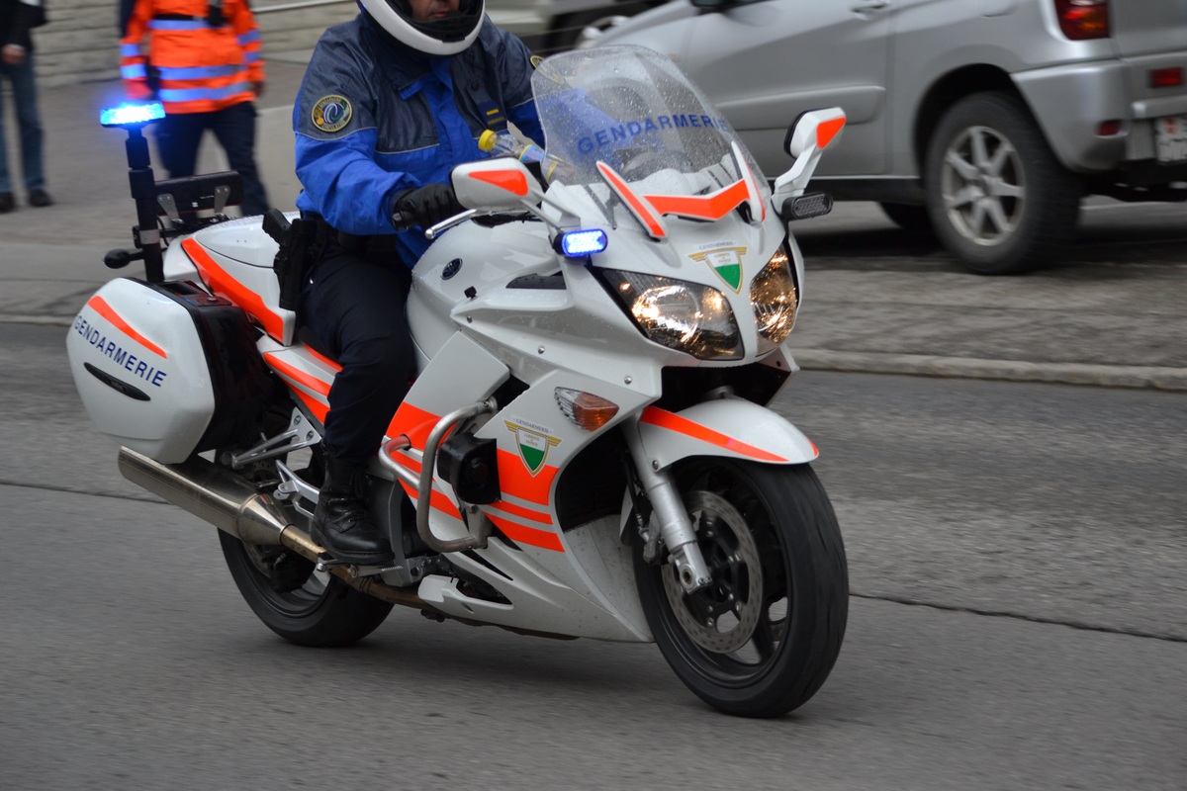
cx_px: 594
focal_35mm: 128
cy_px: 396
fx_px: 4204
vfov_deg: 10.8
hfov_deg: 16.1
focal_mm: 85
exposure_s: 1/500
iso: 450
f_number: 4.5
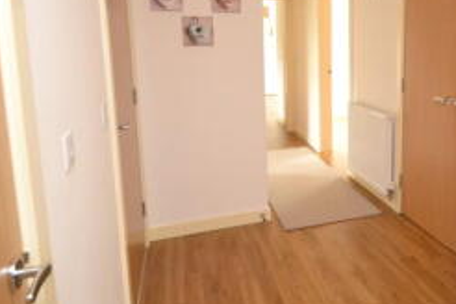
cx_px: 334
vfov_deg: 44.0
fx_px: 367
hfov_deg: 60.7
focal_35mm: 29
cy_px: 90
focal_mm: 10
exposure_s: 1/60
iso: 3200
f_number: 3.5
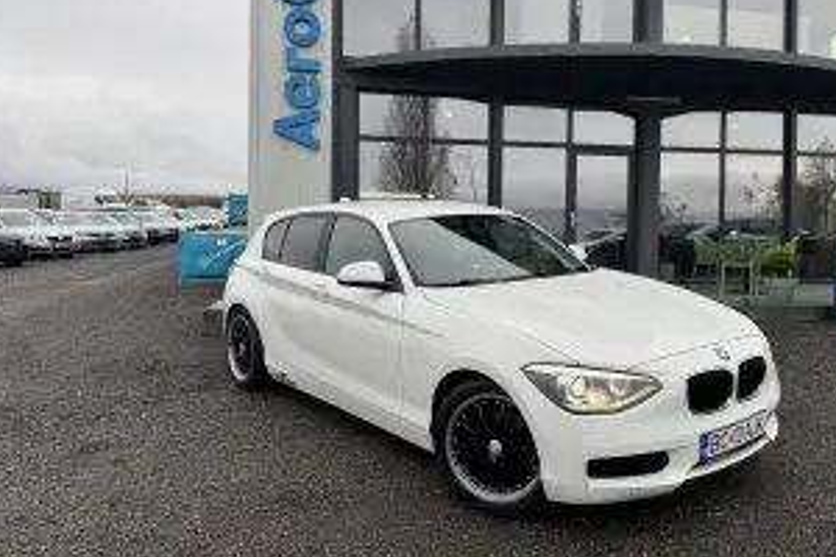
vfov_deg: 43.4
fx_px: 697
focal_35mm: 30
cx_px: 482
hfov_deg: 61.6
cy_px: 226
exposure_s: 1/425
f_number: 1.78
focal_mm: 6.76
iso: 80
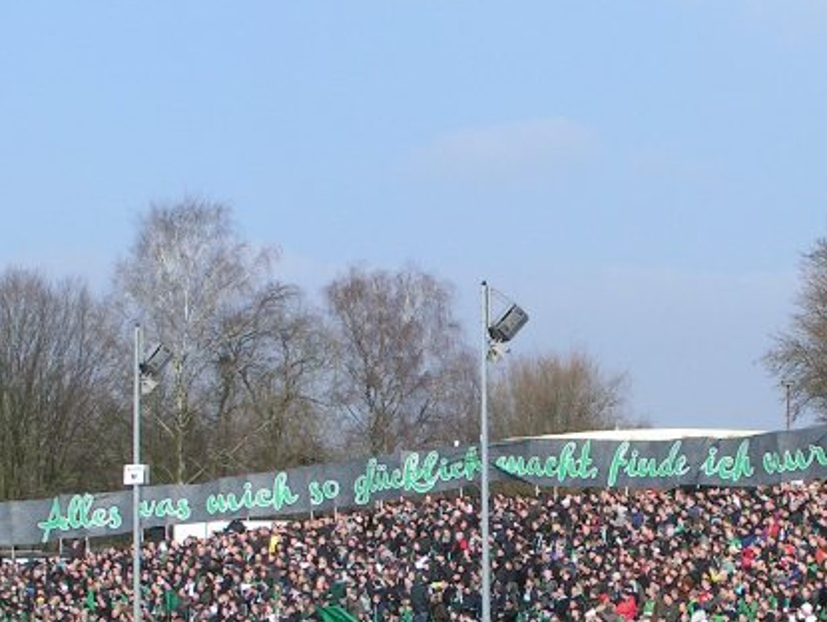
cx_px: 474
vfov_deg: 14.2
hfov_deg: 18.9
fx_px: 2487
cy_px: 395
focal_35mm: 104
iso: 50
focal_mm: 8.3
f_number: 6.3
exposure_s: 1/400
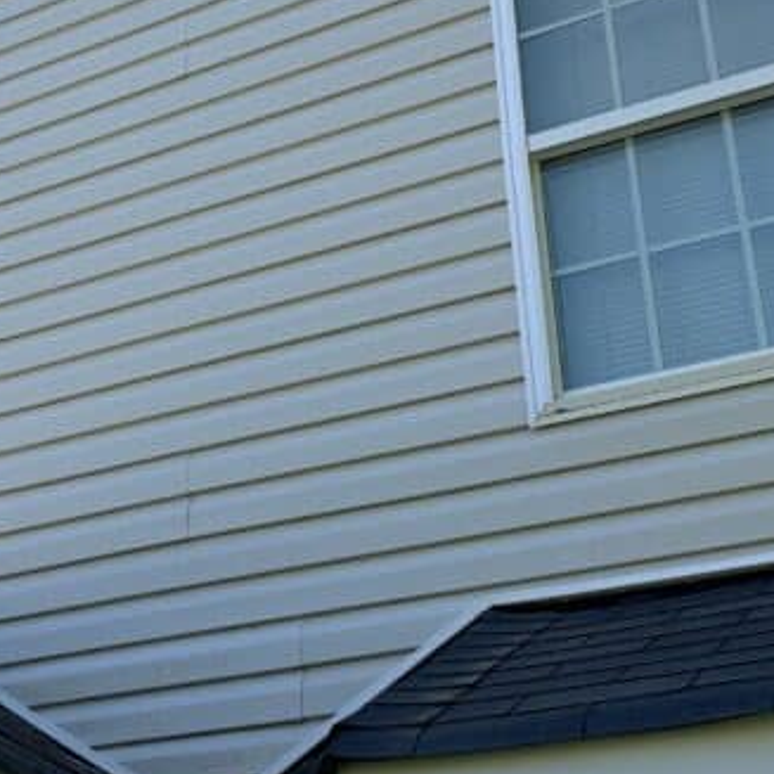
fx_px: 1821
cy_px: 289
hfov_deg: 22.8
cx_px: -38
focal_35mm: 72
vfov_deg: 23.9
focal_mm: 4.25
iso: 25
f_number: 1.8
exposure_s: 1/802
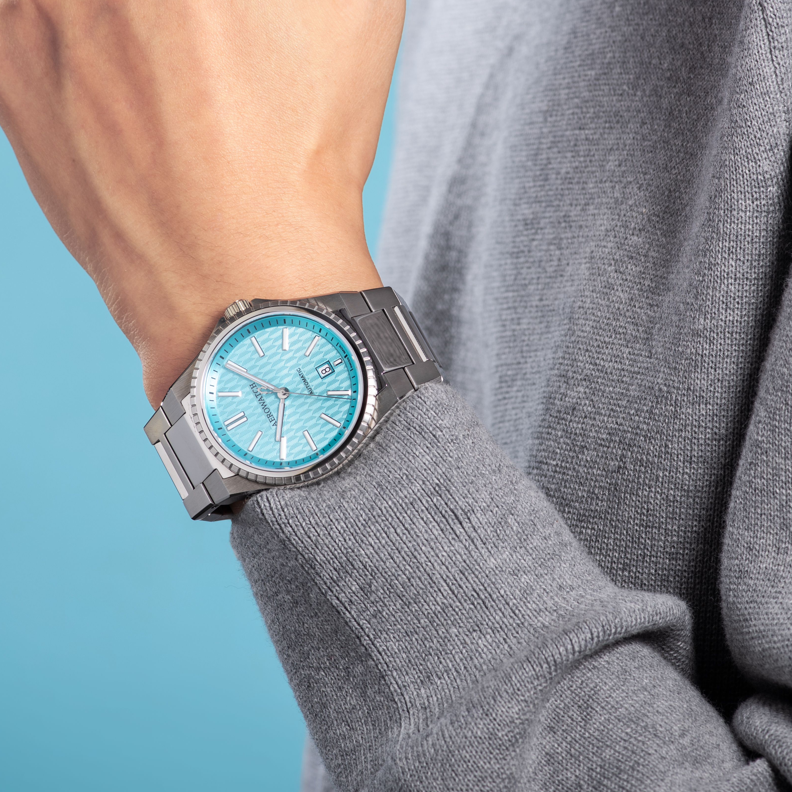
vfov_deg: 8.5
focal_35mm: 205
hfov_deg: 8.5
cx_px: 413
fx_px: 5306
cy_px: 304
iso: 31
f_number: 10
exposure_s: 1/125
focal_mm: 105
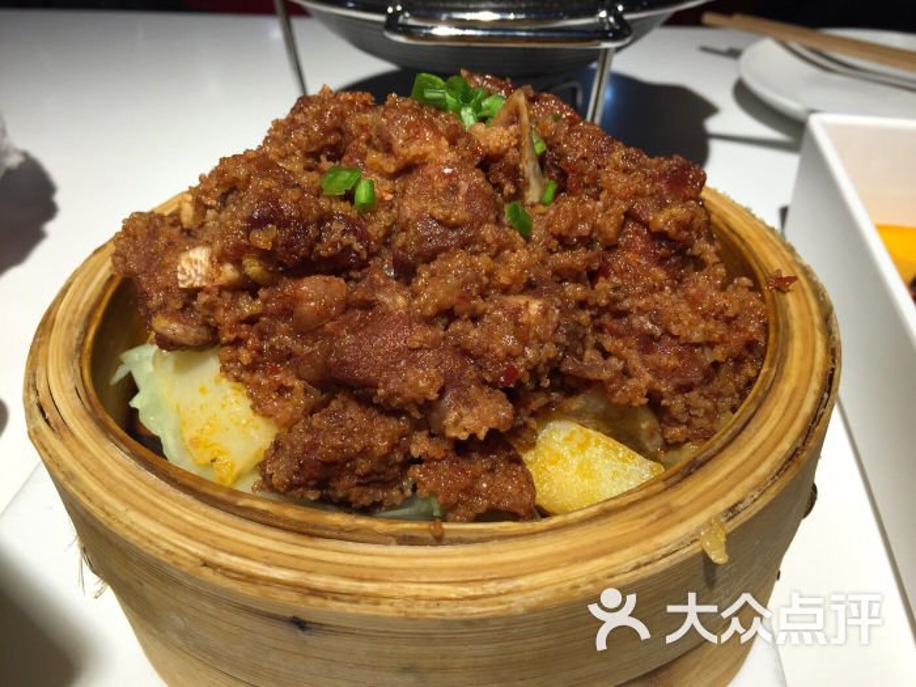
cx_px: 458
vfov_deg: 48.2
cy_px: 344
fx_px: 767
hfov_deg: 61.7
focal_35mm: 29
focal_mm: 4.15
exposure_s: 1/60
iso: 32
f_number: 2.2
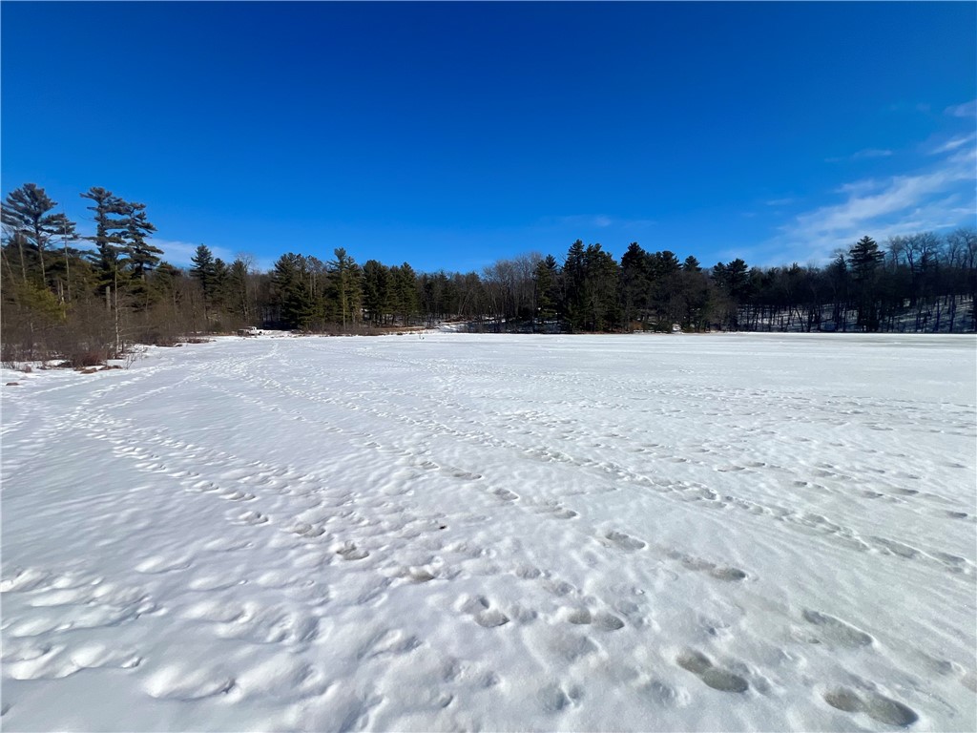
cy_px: 366
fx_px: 367
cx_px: 488
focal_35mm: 13
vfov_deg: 89.9
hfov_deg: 106.2
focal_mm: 1.57
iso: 32
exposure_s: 1/4785
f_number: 1.8
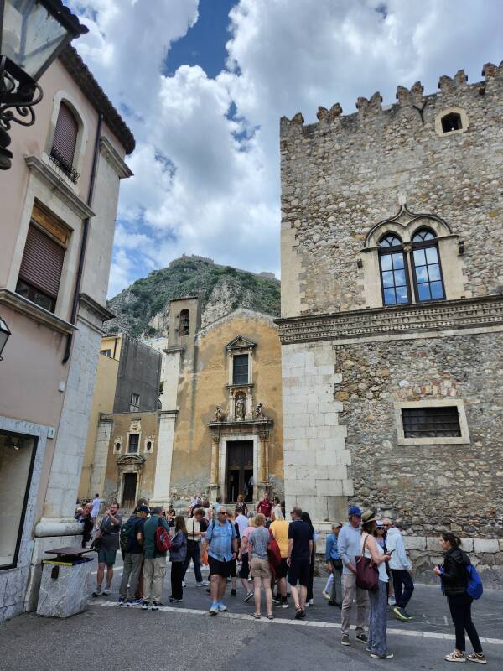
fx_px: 446
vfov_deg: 73.9
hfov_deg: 58.9
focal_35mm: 23
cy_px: 336
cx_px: 252
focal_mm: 5.54
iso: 25
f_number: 1.8
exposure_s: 1/1859
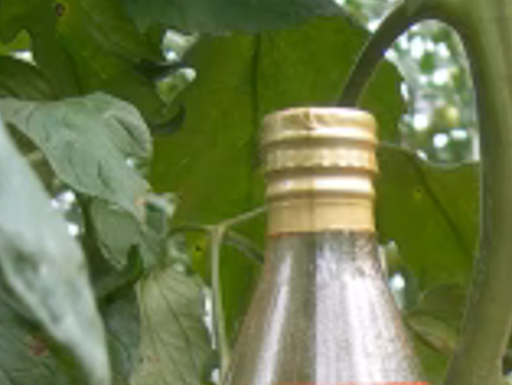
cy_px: 620
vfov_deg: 9.9
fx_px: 2146
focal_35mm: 145
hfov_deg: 13.3
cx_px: 564
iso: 50
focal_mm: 7.8
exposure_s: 1/56.6
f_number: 2.8
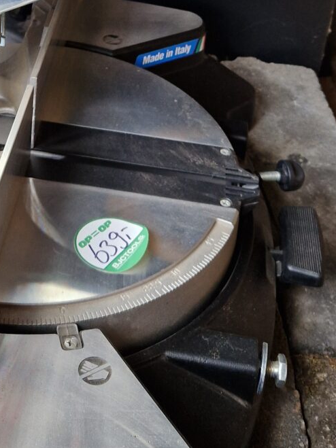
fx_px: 867
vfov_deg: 26.8
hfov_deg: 21.5
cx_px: 46
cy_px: -33
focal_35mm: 67
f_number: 1.8
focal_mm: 5.4
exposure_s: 1/180
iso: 100
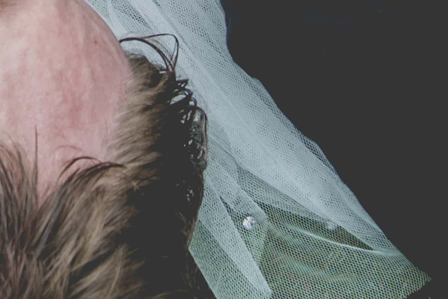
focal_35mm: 228
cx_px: -8
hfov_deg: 9.0
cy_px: -275
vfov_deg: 5.9
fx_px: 2838
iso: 100
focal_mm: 28
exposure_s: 1/160
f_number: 3.8
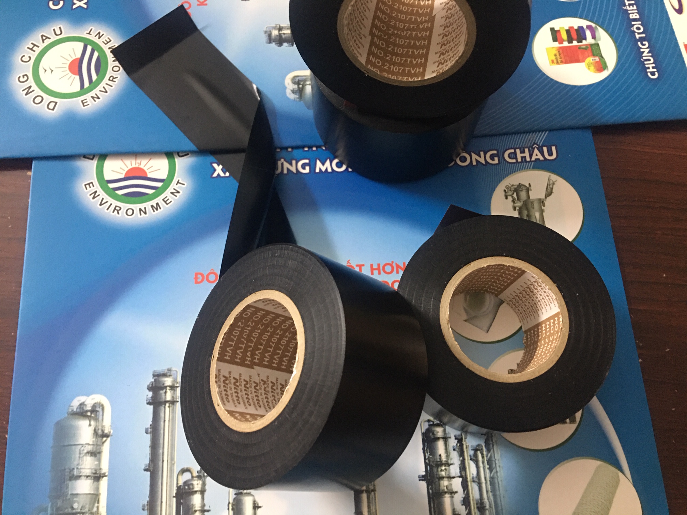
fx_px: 576
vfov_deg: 48.2
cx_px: 344
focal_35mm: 29
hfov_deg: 61.7
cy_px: 258
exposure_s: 1/8
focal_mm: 4.15
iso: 125
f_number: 2.2
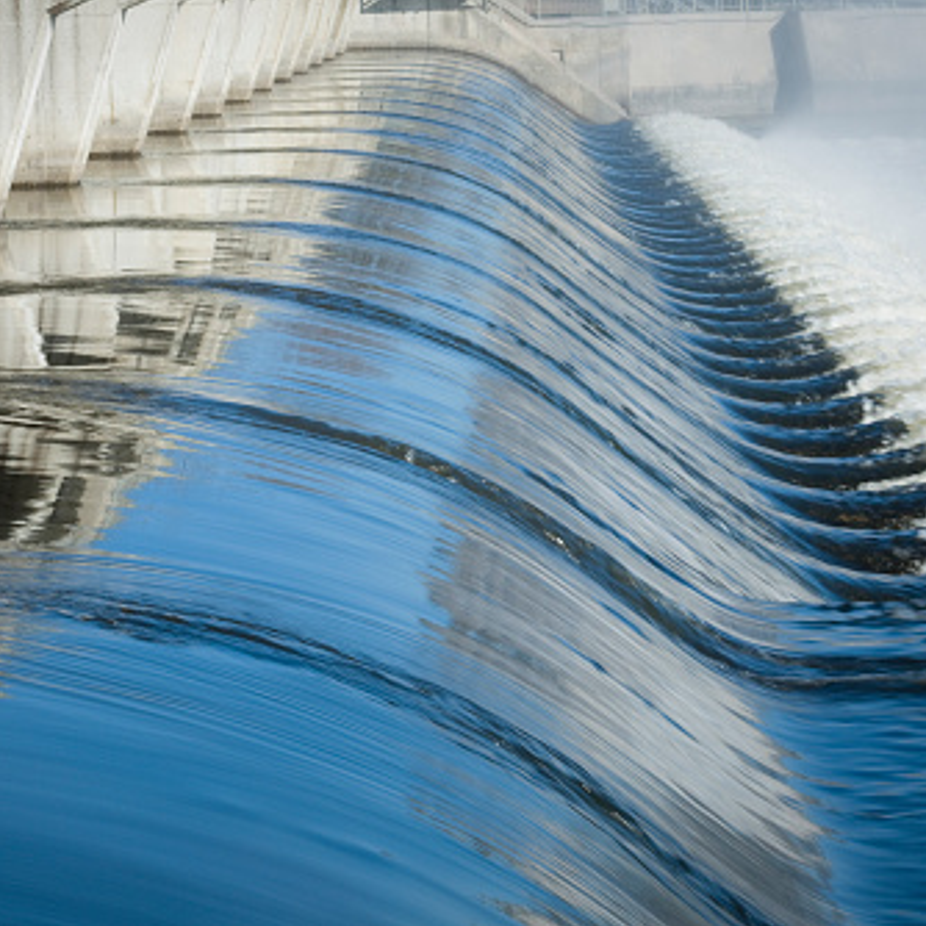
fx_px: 4116
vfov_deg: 12.8
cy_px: 460
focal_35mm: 136
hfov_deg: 12.8
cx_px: 362
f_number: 16
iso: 160
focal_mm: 70
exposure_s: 1/100
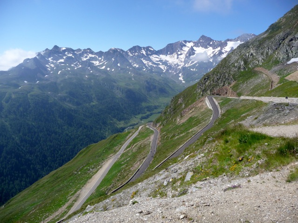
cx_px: 149
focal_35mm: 28
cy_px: 112
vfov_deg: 49.7
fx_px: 241
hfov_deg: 63.4
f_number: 3.3
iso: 100
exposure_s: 1/1000
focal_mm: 4.7
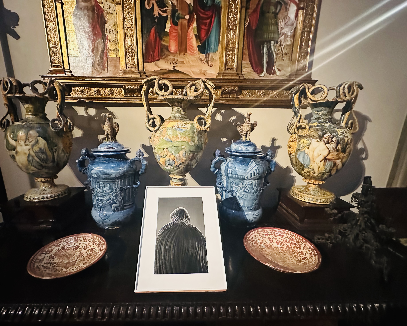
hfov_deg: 96.5
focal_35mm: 15
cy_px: 167
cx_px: 184
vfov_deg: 84.0
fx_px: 181
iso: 1250
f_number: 2.2
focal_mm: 2.22
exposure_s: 1/57
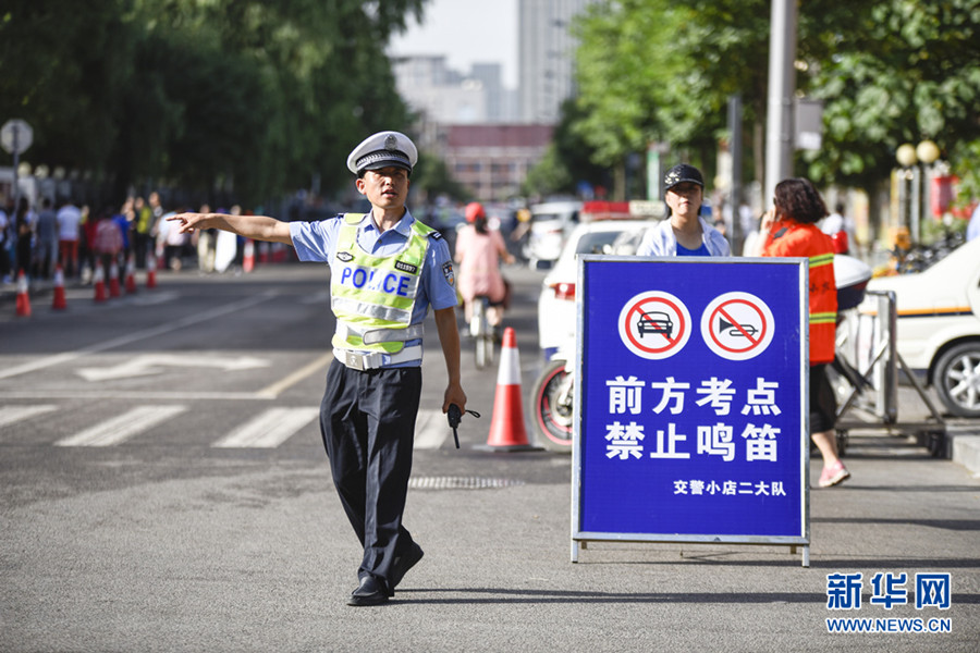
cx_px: 490
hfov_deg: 14.7
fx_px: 3811
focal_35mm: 140
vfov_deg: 9.8
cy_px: 326
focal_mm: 140
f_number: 2.8
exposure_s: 1/1000
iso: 80
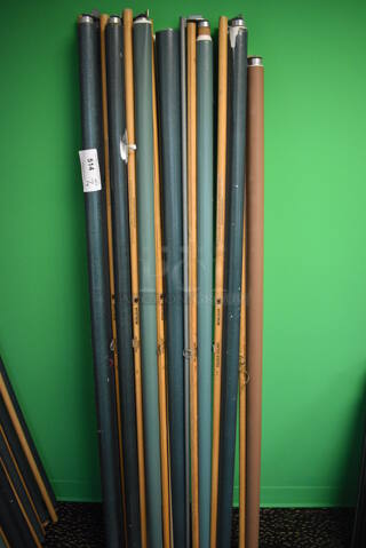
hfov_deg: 48.0
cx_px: 183
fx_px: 411
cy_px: 274
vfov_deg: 67.4
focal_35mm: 27
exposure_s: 1/125
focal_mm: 18
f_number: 3.5
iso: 2800
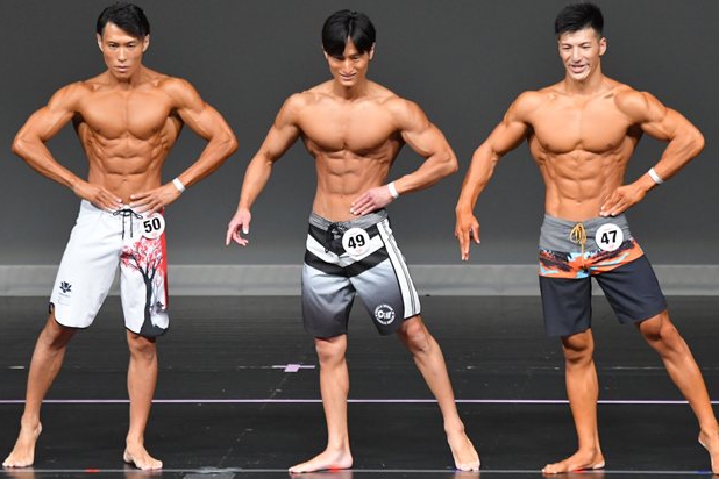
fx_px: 7509
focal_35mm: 376
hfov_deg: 5.5
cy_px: 224
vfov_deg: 3.7
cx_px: 373
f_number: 5.6
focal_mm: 200
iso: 4000
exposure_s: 1/400
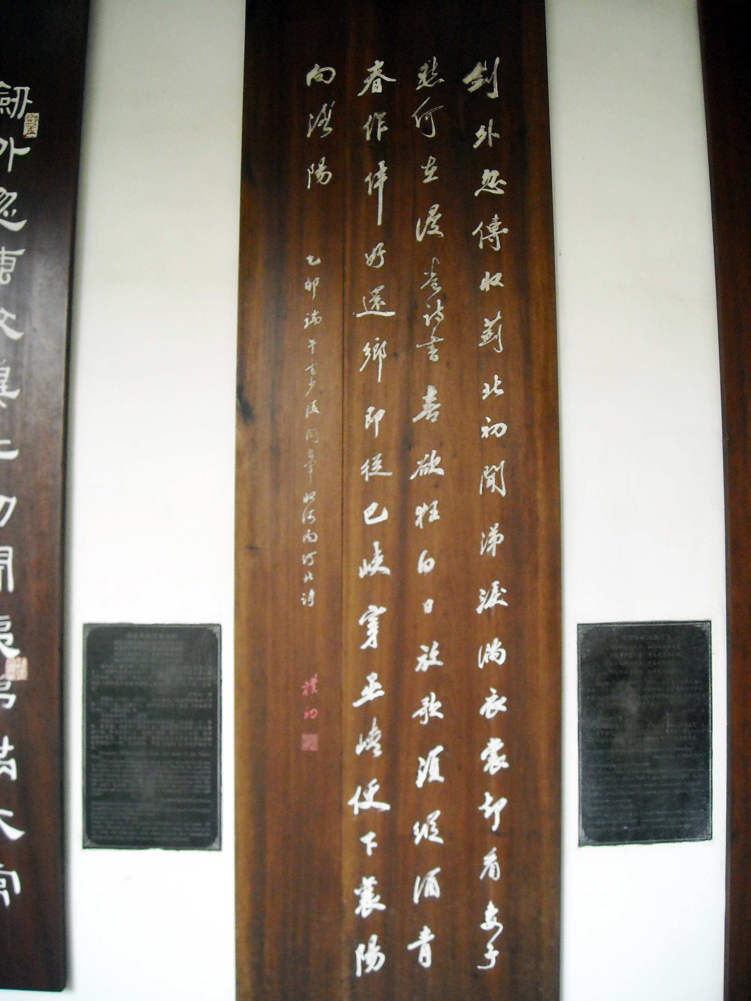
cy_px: 500
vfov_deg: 52.6
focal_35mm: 35
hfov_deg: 40.7
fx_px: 1012
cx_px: 376
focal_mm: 5.7
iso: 336
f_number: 2.8
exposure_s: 1/60
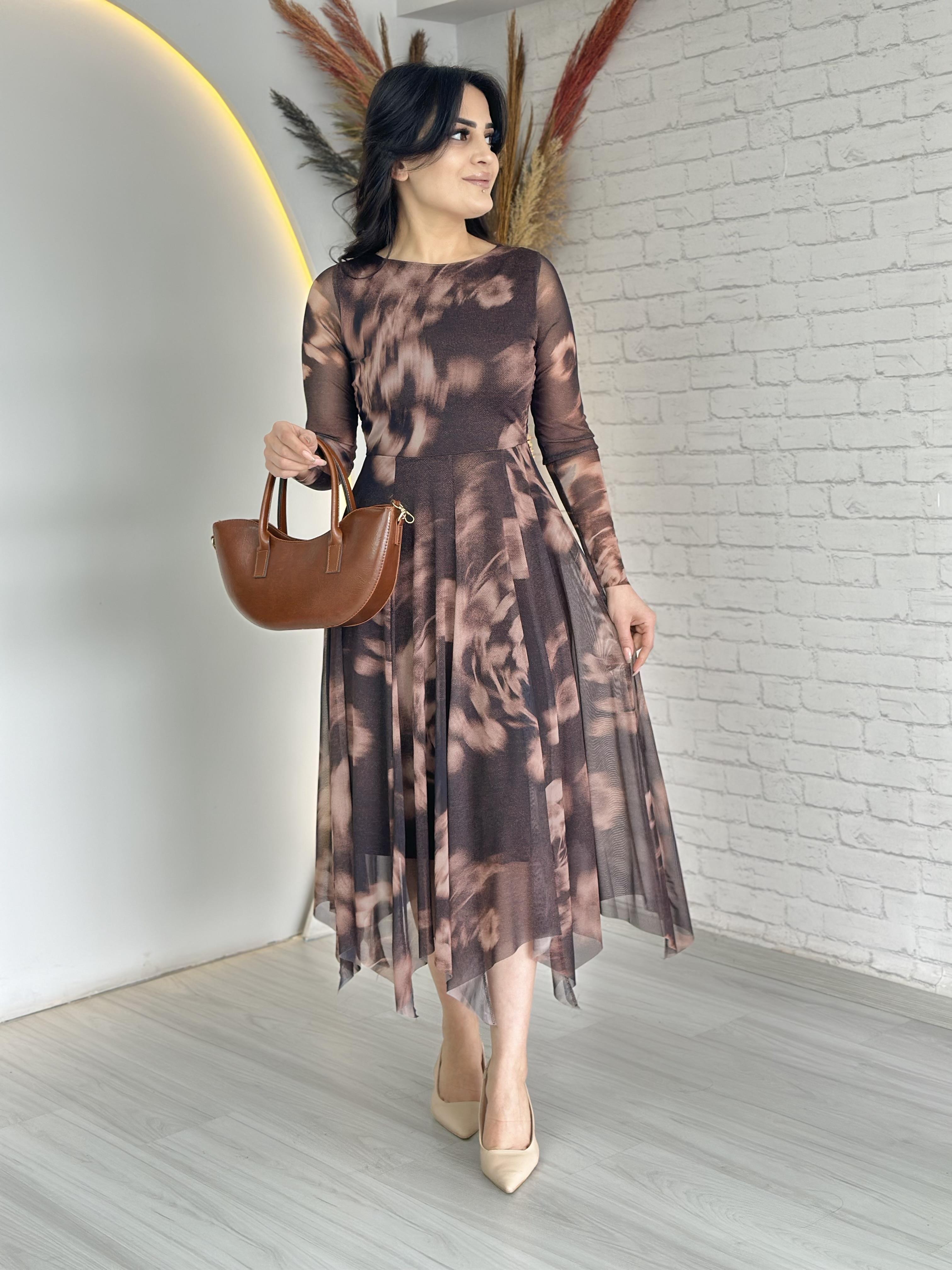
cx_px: 476
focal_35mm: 48
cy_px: 635
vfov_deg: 39.7
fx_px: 1760
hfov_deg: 30.3
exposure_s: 1/100
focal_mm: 6.86
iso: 125
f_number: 1.78
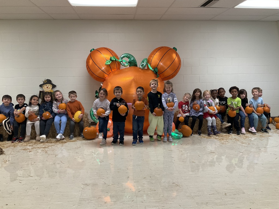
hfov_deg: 61.7
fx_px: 234
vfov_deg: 48.2
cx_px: 140
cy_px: 104
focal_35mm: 29
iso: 100
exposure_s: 1/60
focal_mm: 3
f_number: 1.8
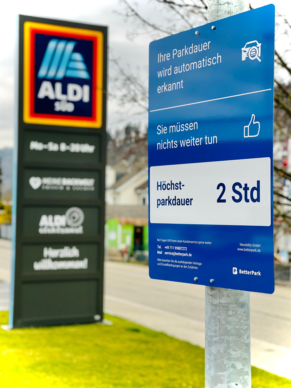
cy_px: 194
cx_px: 146
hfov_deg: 22.9
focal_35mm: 64
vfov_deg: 30.3
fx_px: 717
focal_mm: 7.5
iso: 20
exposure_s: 1/156
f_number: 2.2
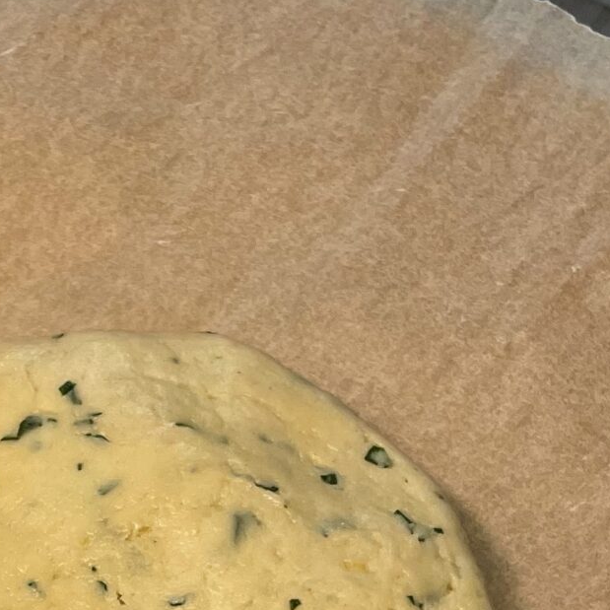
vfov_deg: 16.8
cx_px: 7
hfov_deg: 17.9
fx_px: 1894
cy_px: 880
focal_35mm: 95
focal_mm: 4.2
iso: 125
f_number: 1.6
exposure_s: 1/101
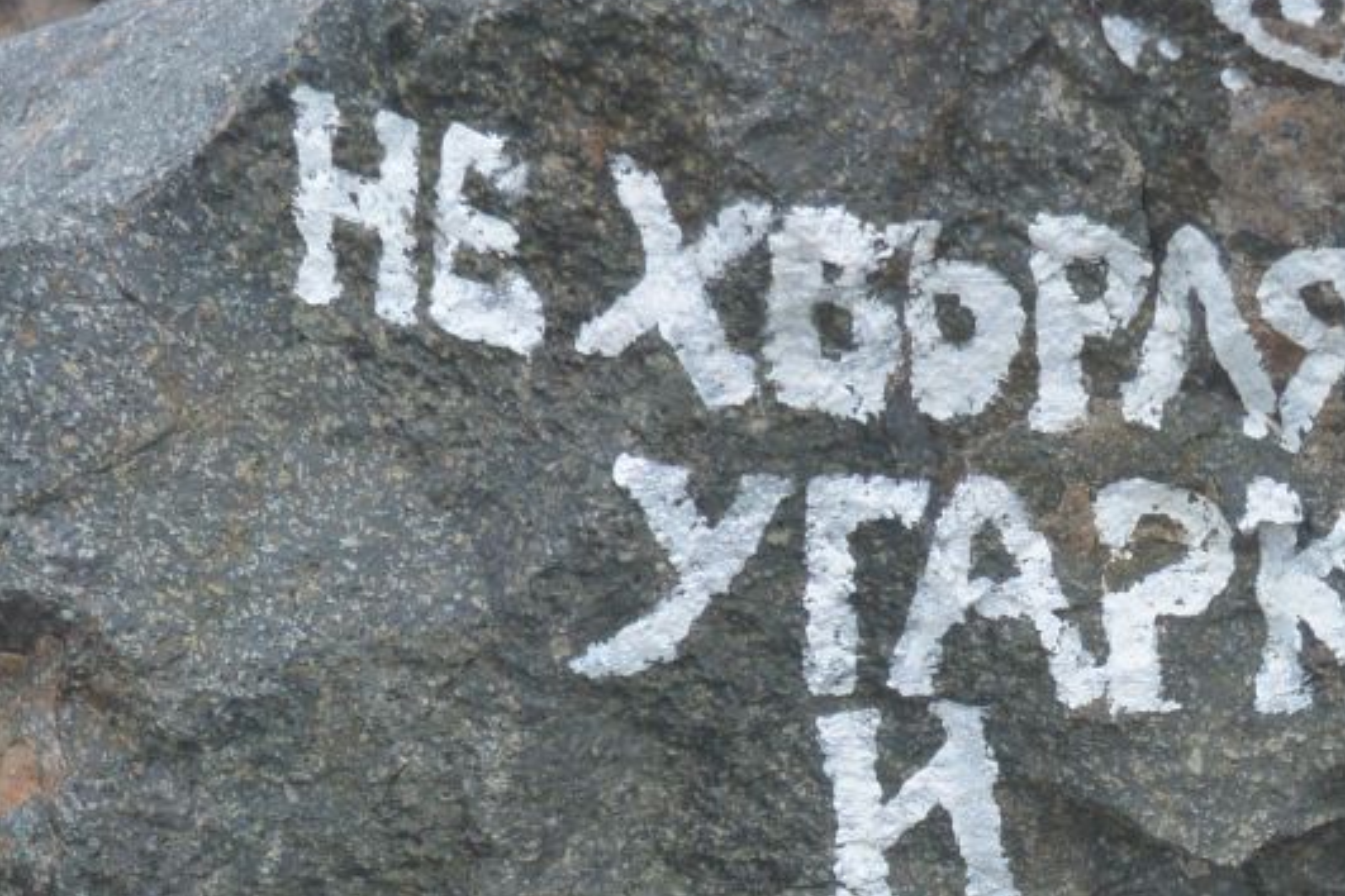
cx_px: 1089
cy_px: 642
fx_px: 5492
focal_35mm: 147
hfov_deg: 13.9
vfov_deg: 9.3
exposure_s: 1/160
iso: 200
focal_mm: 22.7
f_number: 5
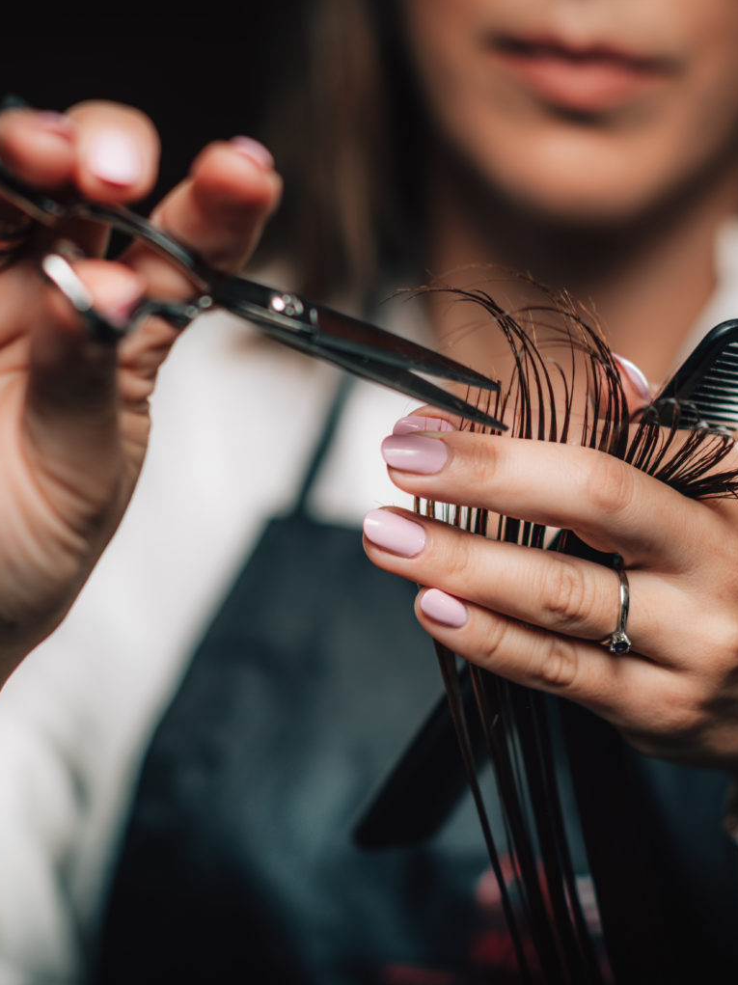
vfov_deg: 16.0
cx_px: 286
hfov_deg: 12.0
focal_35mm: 123
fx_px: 3499
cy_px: 492
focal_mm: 85
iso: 64
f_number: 2.2
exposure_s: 1/200
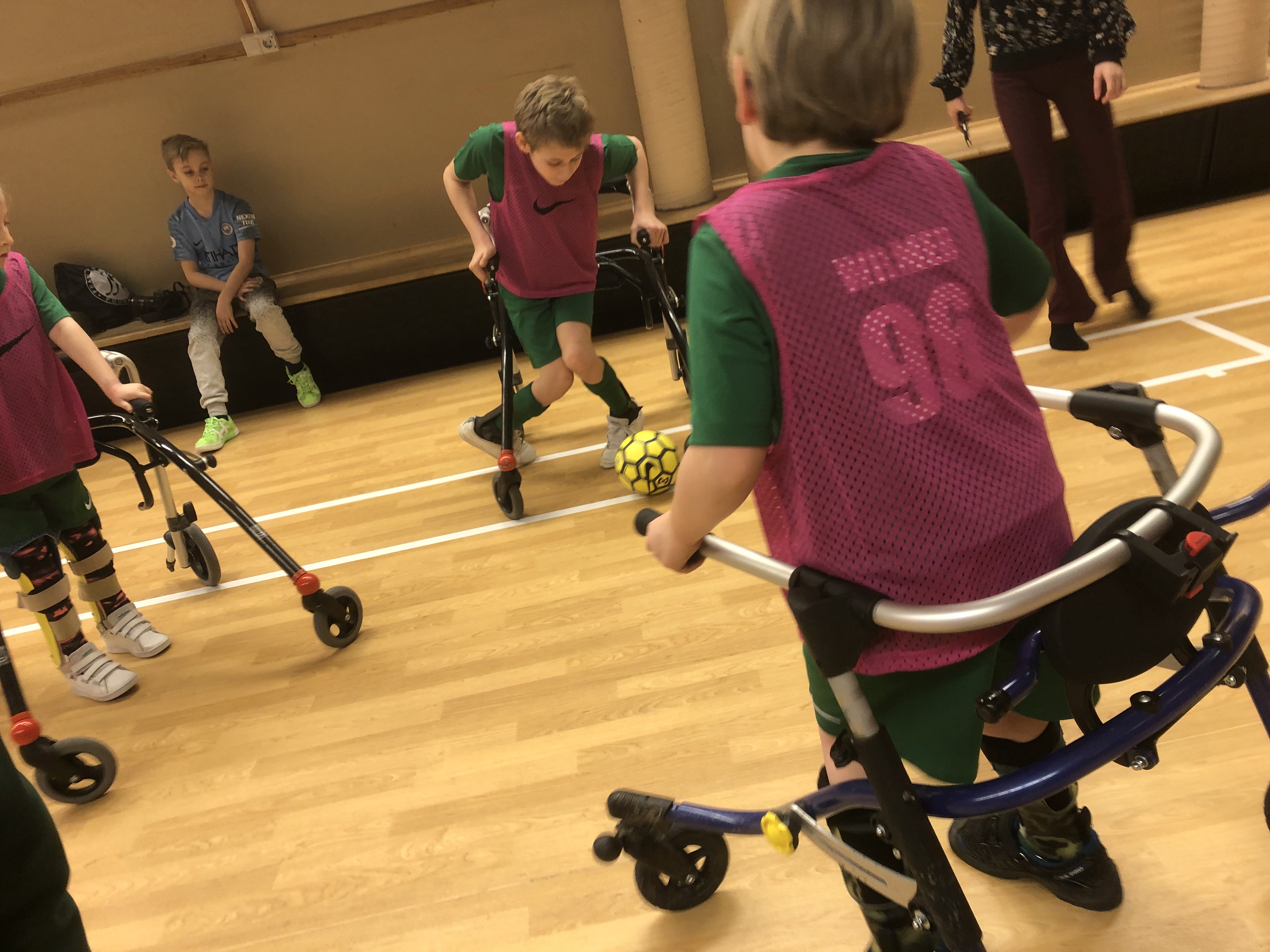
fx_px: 1027
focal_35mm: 28
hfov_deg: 63.4
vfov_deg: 49.7
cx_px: 635
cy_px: 476
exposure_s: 1/25
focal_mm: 3.99
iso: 40
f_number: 1.8
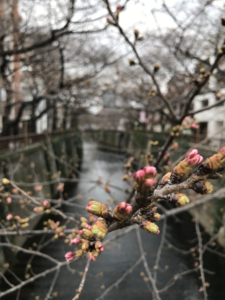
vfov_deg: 63.4
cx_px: 112
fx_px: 243
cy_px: 150
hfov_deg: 49.7
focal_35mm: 28
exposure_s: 1/509
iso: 20
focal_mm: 3.99
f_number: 1.8
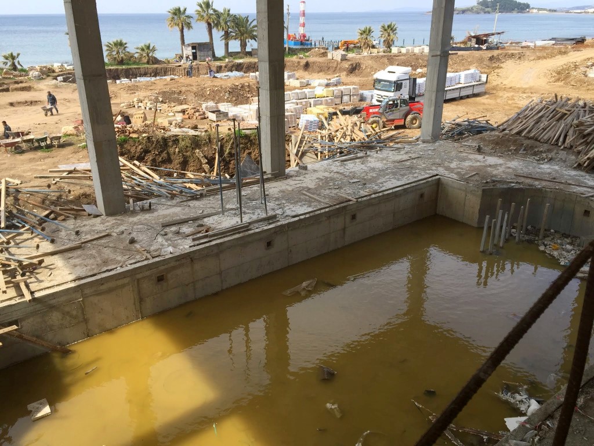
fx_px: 498
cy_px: 223
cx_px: 297
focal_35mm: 29
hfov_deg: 61.7
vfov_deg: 48.2
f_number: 2.2
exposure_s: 1/775
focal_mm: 4.15
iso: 32
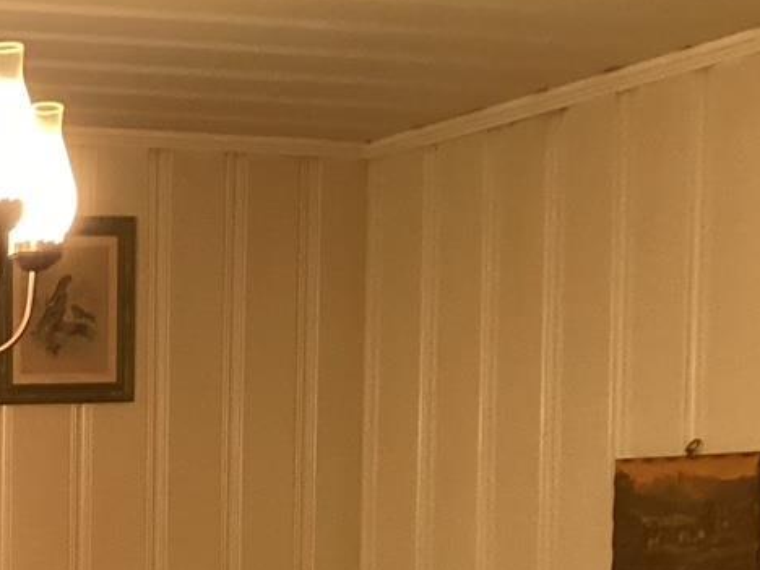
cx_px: -396
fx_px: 2371
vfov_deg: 13.1
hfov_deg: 16.5
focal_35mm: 108
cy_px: 817
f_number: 2.4
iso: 320
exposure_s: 1/40
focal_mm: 3.3
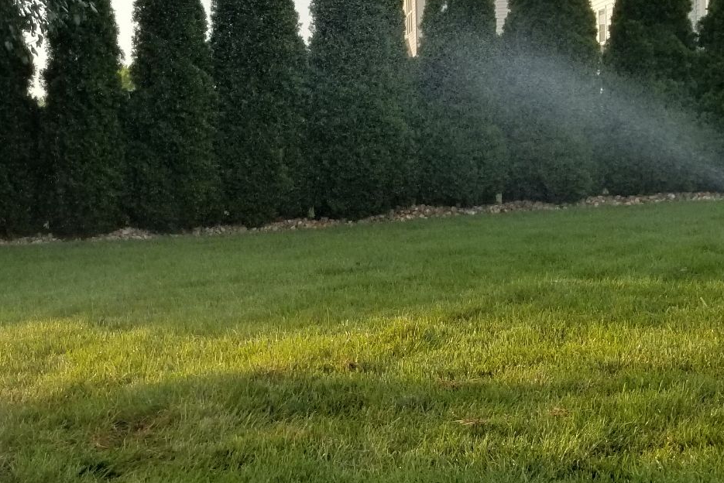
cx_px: 196
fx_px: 1489
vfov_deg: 18.4
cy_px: 329
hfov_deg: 27.0
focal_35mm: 74
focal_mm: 4.25
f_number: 1.7
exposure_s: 1/833
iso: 50
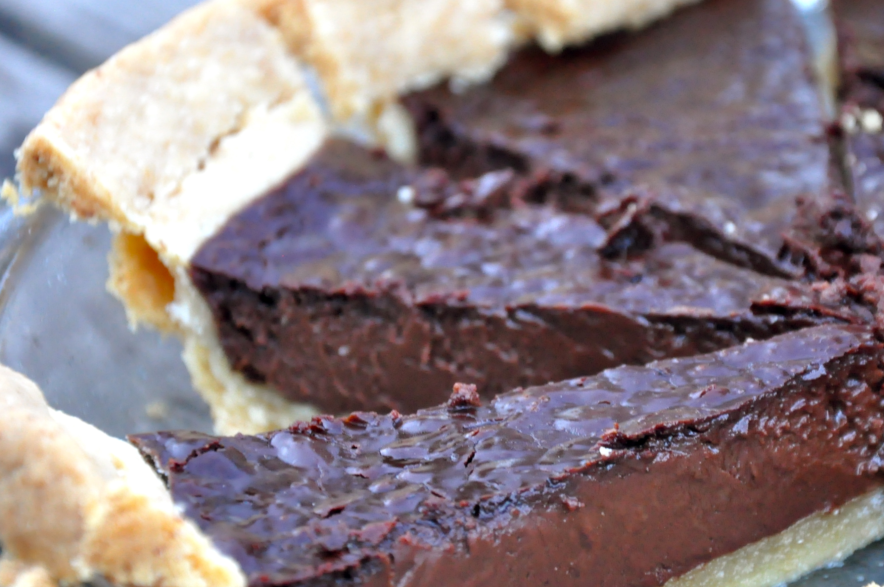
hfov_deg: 8.1
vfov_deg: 5.4
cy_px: 305
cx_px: 604
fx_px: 6200
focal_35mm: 253
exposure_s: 1/60
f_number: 5.6
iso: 1600
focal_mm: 105
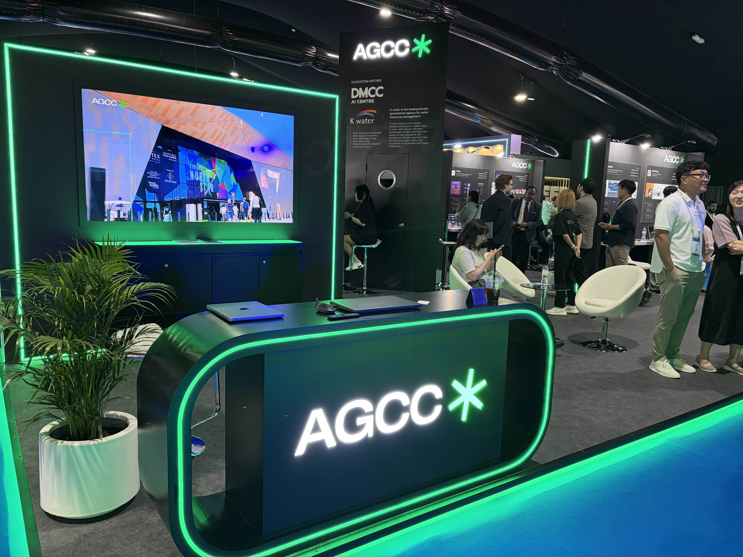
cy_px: 278
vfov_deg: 53.1
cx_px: 372
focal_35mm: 26
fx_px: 558
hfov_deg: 67.3
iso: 200
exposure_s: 1/50
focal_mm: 5.96
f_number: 1.6
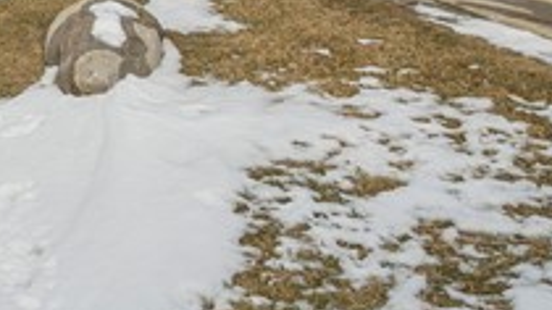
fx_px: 1112
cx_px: -664
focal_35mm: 76
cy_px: -529
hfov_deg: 16.7
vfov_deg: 11.6
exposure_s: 1/1600
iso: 200
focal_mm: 14
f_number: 9
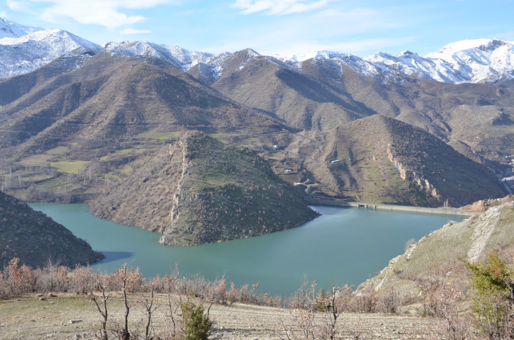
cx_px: 257
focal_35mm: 36
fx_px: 513
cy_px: 170
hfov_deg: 53.2
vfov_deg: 36.7
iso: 160
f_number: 8
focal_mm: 24
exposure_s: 1/250
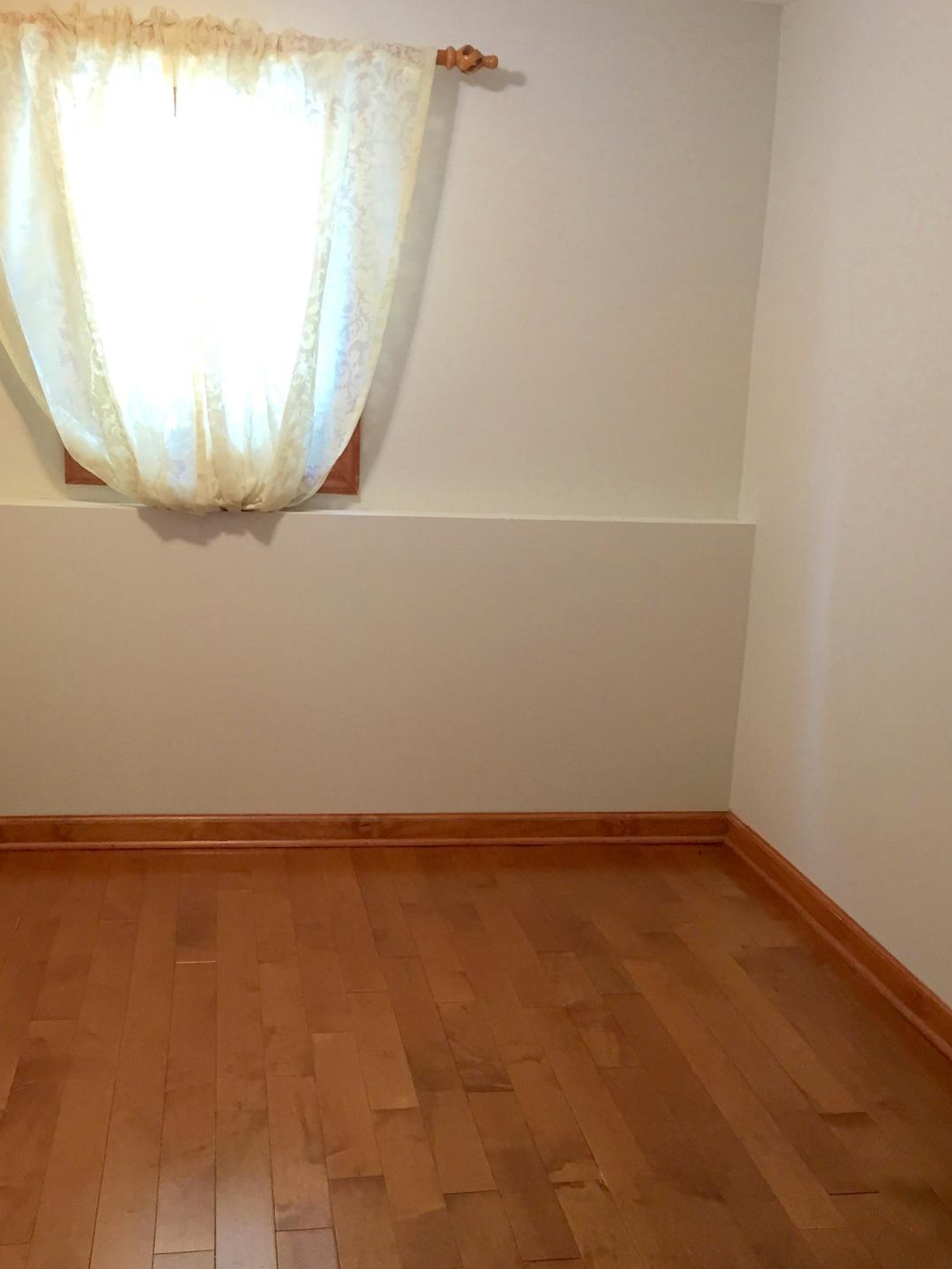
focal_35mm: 40
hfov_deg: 36.0
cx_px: 477
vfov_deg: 46.7
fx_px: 1466
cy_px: 719
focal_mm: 4.15
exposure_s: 1/30
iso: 80
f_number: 2.2
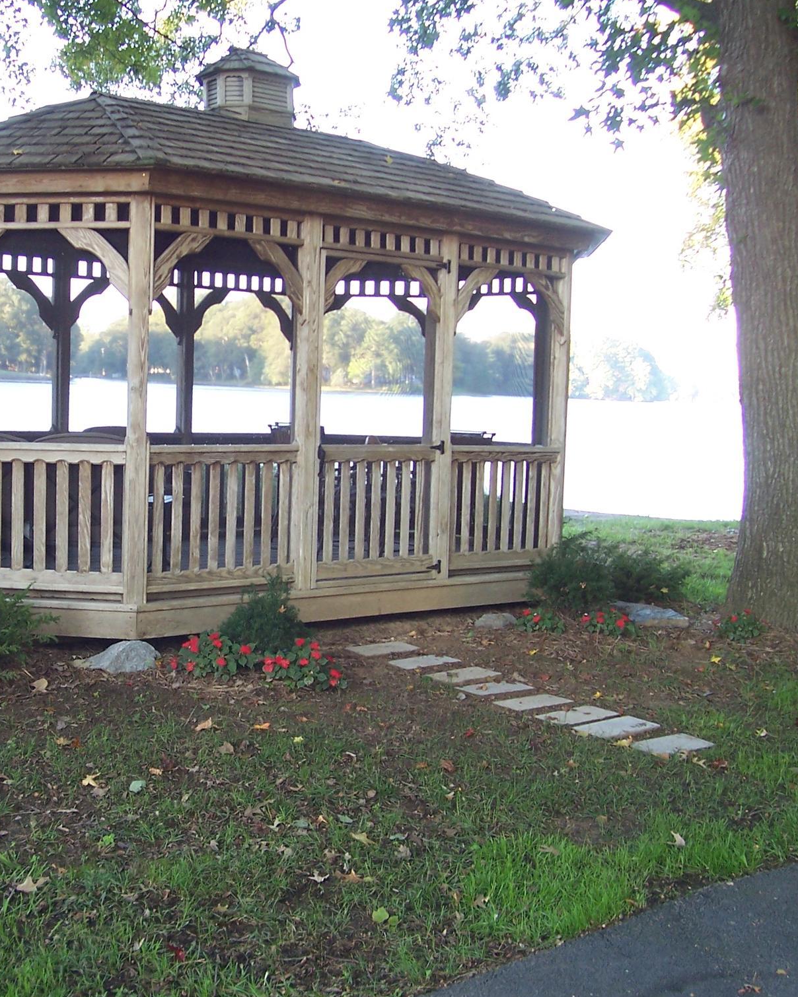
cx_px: 205
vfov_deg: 41.2
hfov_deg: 32.8
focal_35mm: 45
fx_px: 1328
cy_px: 493
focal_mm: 5.6
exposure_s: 1/30
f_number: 2.7
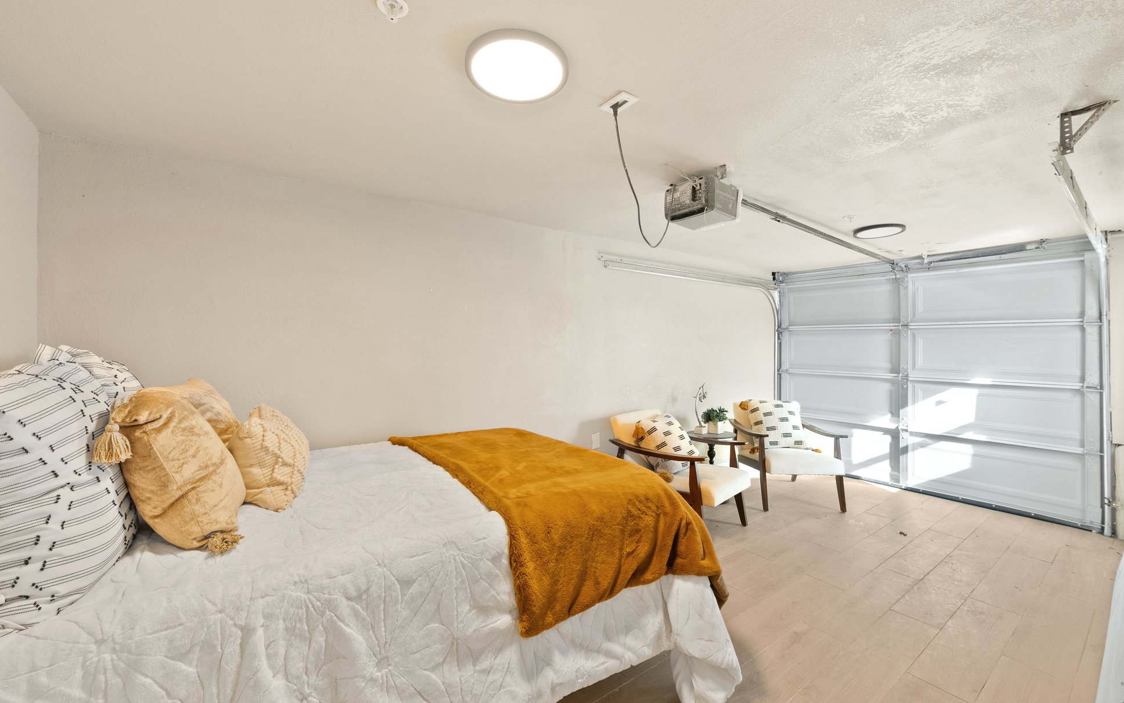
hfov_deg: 101.4
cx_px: 574
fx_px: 459
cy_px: 340
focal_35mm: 15
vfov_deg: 74.8
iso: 640
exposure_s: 1/5
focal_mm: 14
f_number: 8
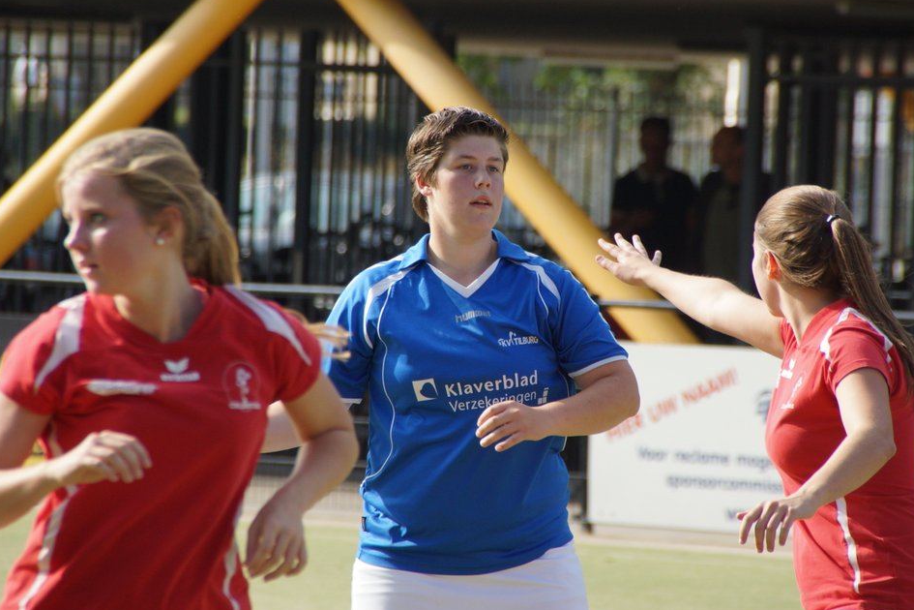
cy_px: 288
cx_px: 474
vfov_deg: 3.7
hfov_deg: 5.5
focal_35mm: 374
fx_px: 9495
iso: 320
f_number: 7.1
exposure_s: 1/500
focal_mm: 230
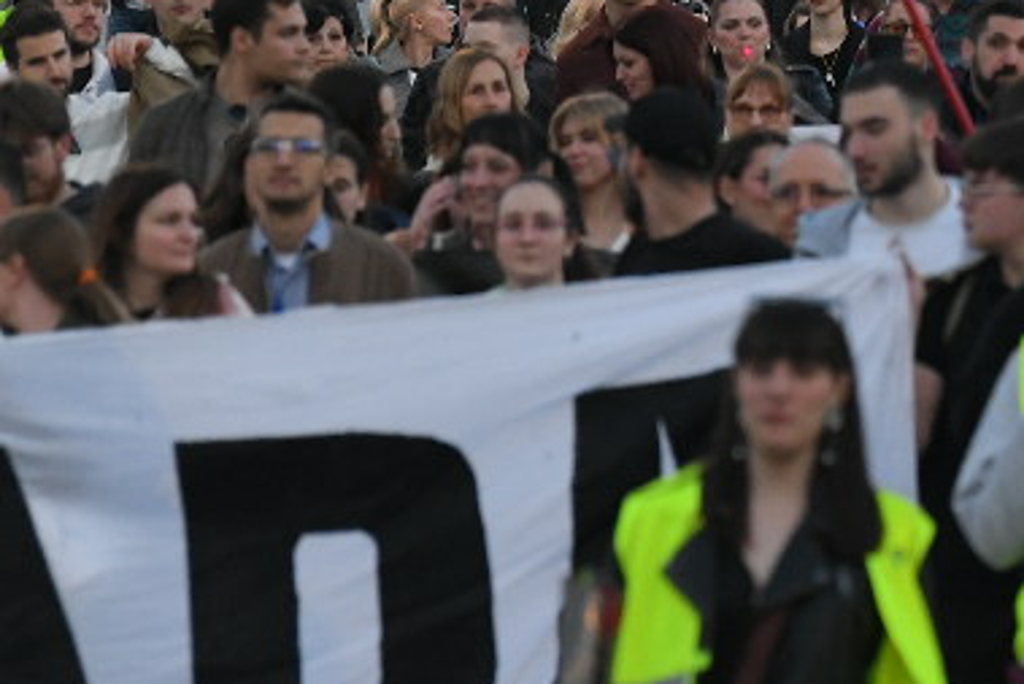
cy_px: -281
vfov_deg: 2.1
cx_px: 1540
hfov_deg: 3.2
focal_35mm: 641
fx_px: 18239
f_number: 4
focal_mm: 150
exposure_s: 1/320
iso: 2000
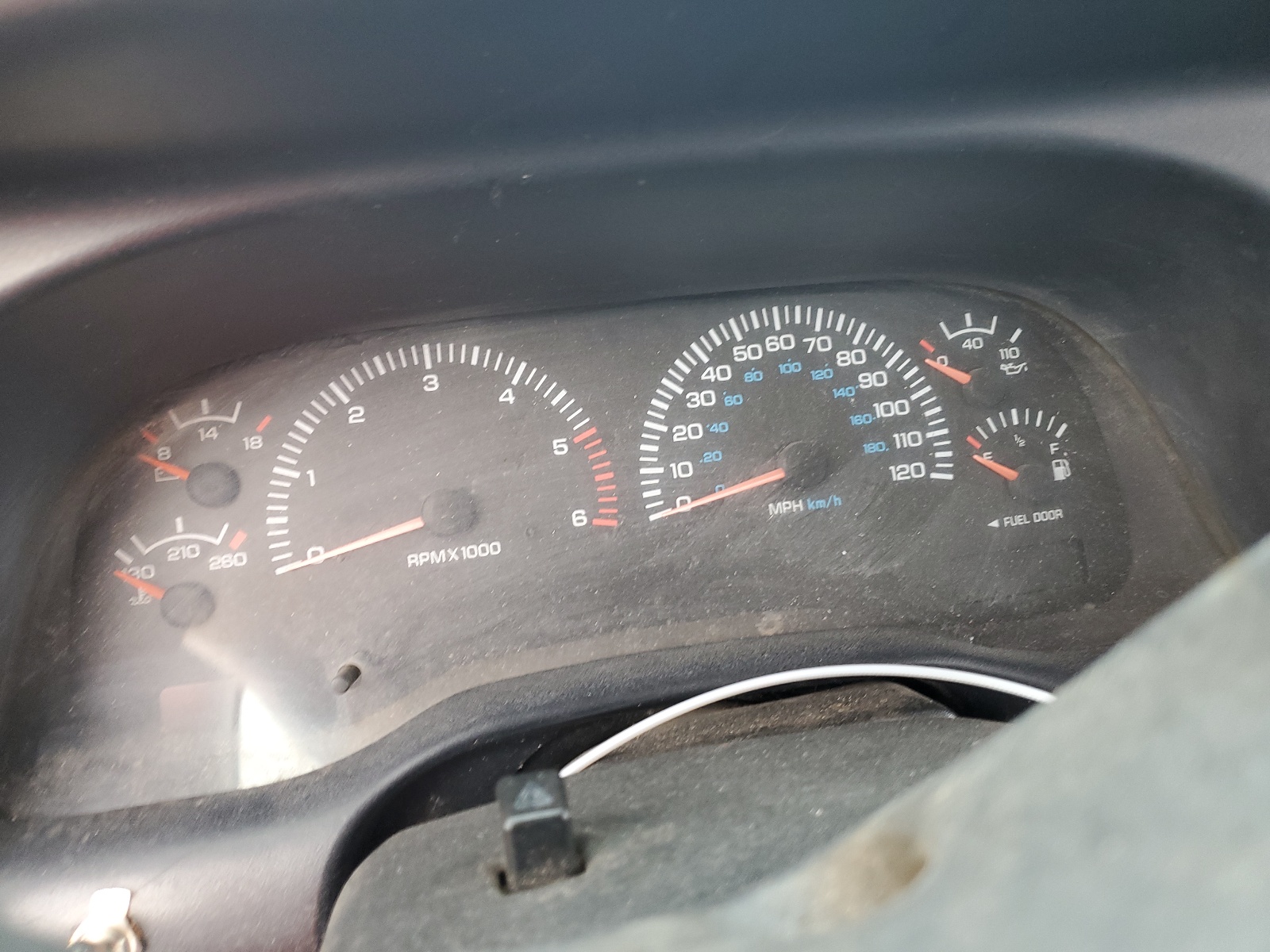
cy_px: 476
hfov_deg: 67.3
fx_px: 954
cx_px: 635
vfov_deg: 53.1
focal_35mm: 26
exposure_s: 1/60.2
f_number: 1.5
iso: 98
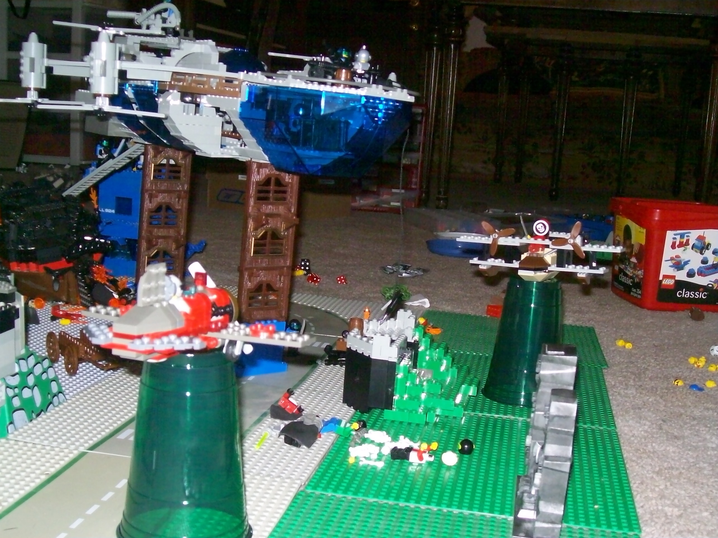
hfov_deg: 42.1
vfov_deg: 32.2
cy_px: 269
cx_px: 359
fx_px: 933
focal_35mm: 45
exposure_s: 1/73.6
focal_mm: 7.6
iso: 160
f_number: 3
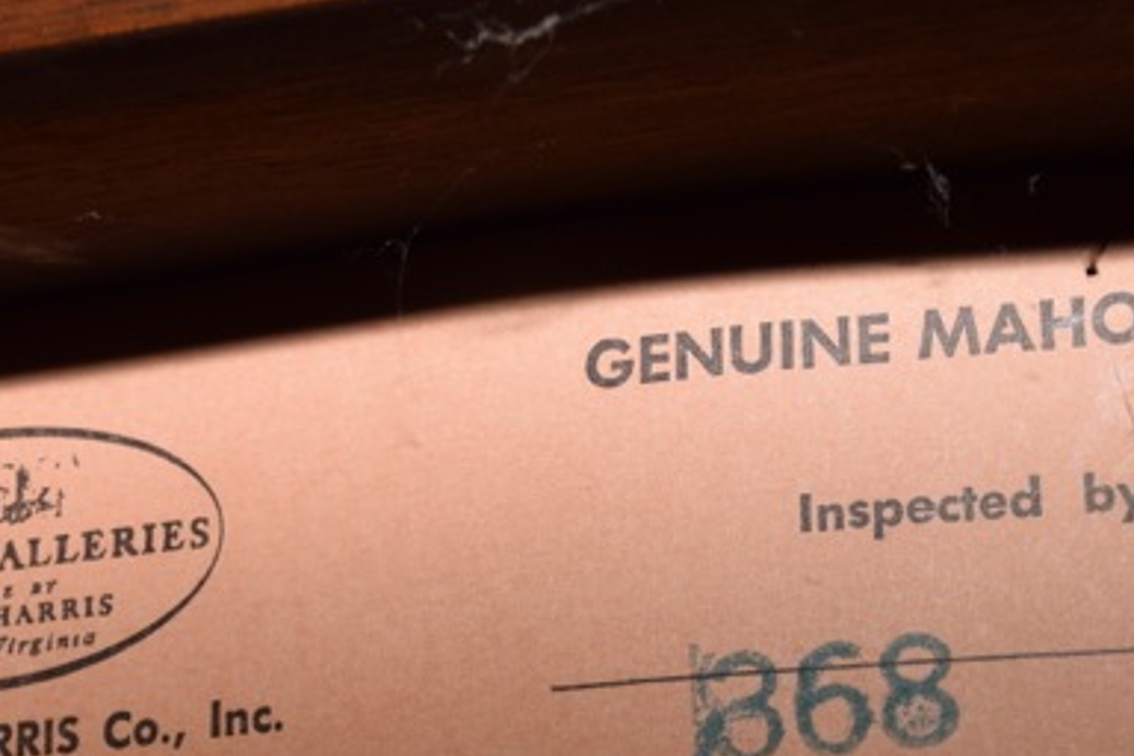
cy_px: 822
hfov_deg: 18.0
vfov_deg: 11.9
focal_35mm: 113
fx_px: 3569
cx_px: 402
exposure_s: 1/60
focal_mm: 29
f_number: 8
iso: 100
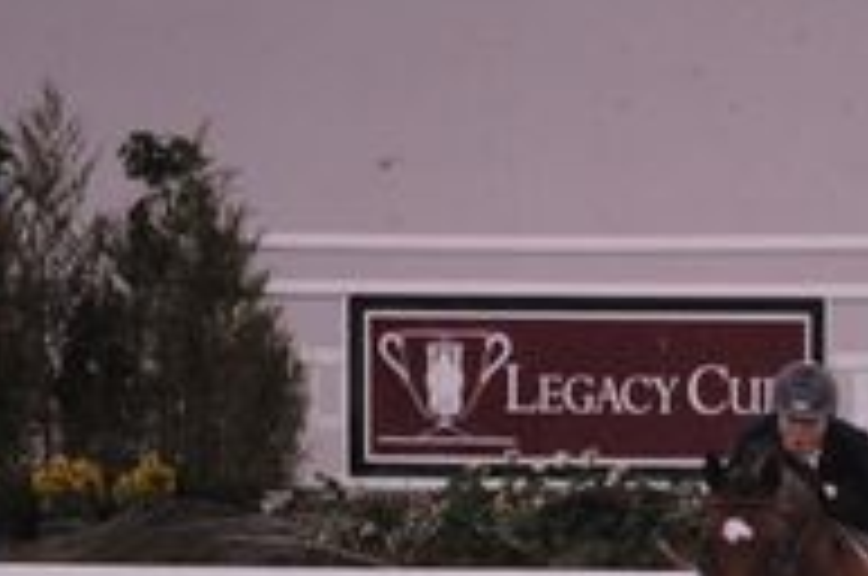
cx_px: 801
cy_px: 688
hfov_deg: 3.1
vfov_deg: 2.1
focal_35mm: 664
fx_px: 15983
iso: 5000
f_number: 2.8
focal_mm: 200
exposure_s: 1/400
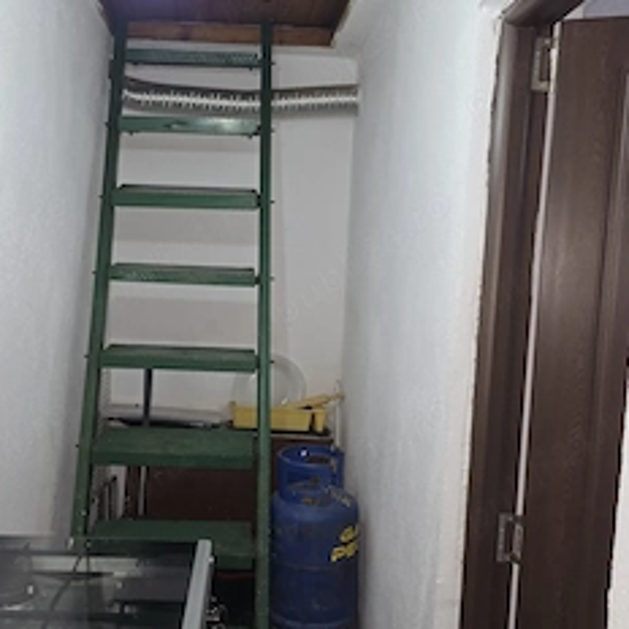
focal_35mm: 35
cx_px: 266
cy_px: 304
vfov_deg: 47.2
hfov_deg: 47.1
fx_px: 720
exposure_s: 1/33.3
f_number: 1.7
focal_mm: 6.3
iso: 100
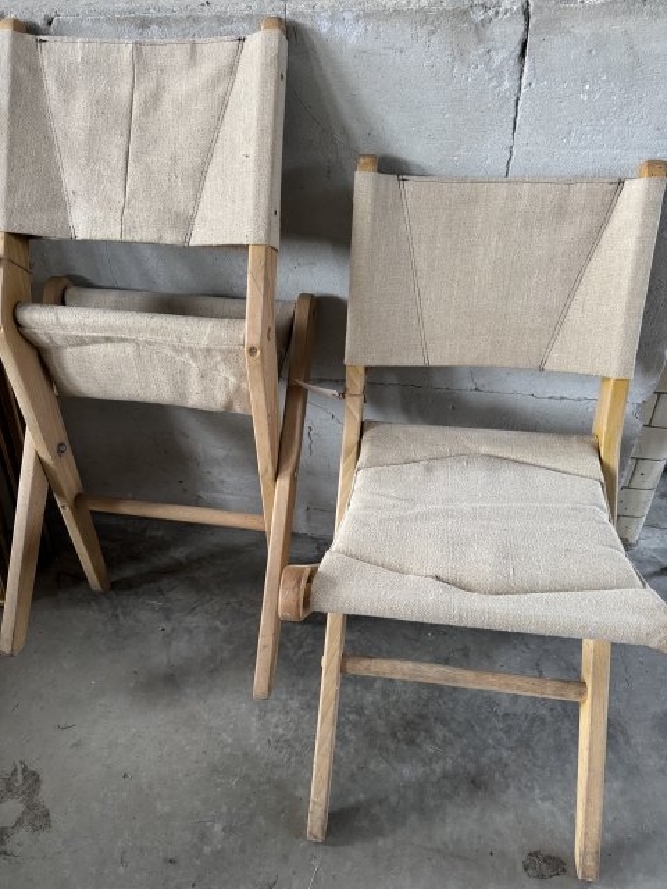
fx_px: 617
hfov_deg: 56.8
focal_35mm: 24
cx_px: 334
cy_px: 444
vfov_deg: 71.6
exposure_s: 1/60
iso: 500
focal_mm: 6.76
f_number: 1.78
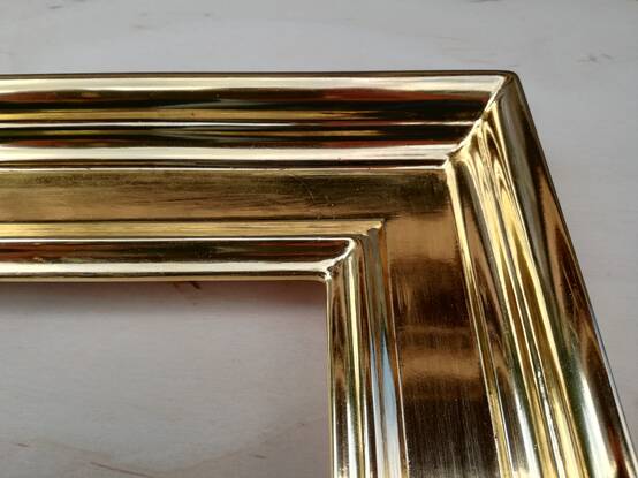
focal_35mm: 27
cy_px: 239
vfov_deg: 51.3
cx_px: 319
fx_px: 497
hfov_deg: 65.3
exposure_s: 1/627
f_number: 2
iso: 50
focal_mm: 3.79
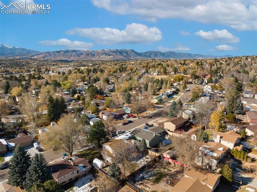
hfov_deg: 71.7
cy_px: 96
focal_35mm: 24
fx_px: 178
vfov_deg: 56.7
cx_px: 128
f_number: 10
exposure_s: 1/60
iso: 100
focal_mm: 12.29
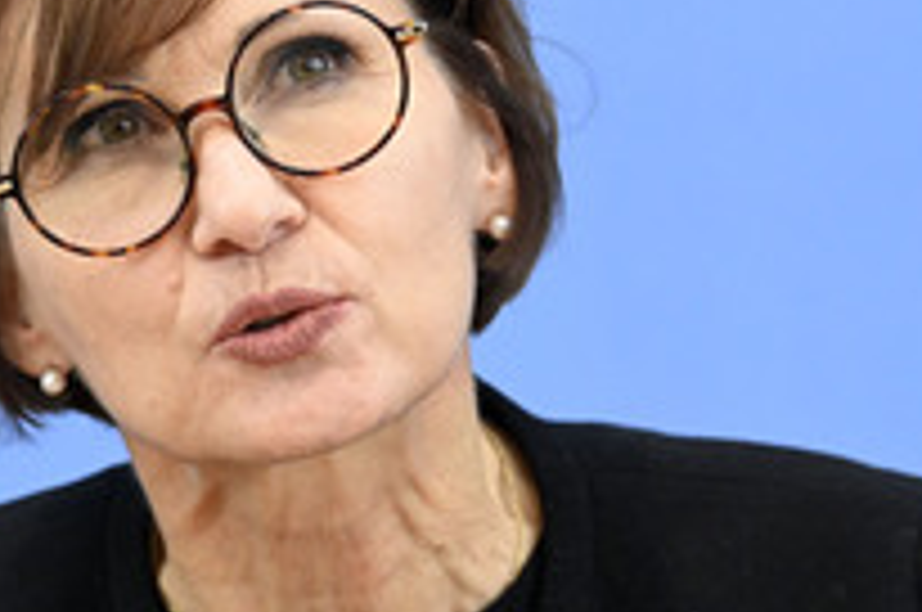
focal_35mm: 264
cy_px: 387
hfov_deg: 7.8
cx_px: 241
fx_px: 6751
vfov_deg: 5.2
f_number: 5.6
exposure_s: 1/500
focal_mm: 120
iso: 5000
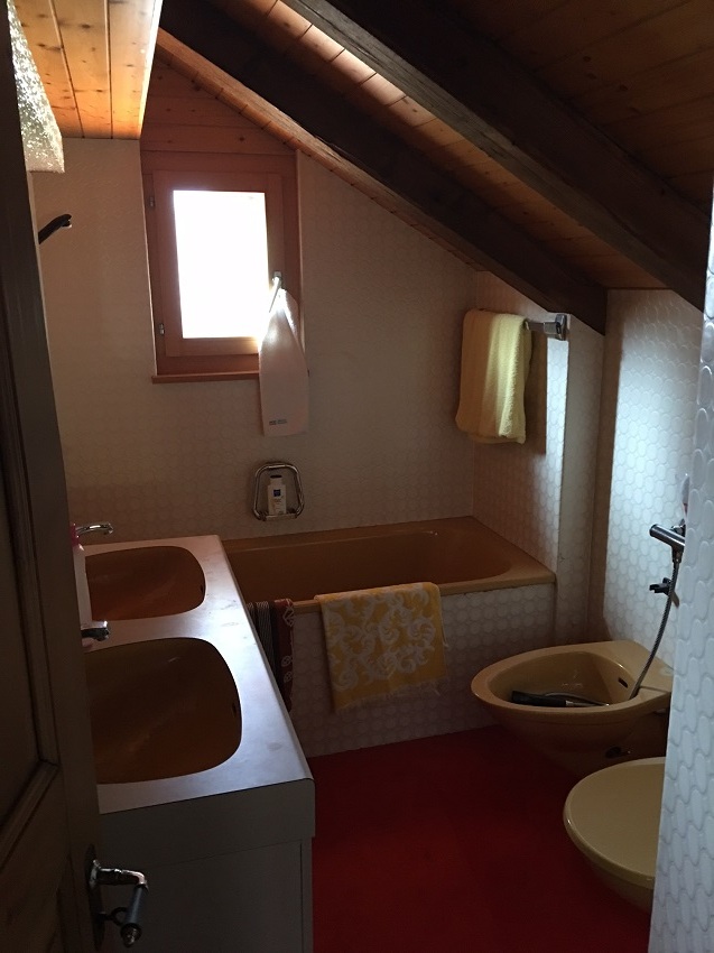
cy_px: 476
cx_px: 357
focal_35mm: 29
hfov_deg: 48.2
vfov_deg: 61.7
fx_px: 798
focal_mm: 4.15
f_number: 2.2
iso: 125
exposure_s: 1/8
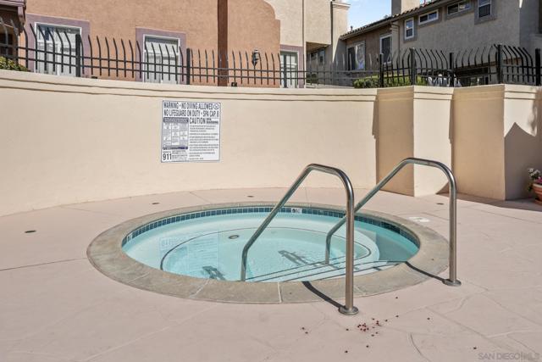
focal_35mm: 27
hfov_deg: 67.4
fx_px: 407
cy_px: 181
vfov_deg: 48.0
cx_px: 271
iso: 100
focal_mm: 18
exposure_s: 1/400
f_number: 8
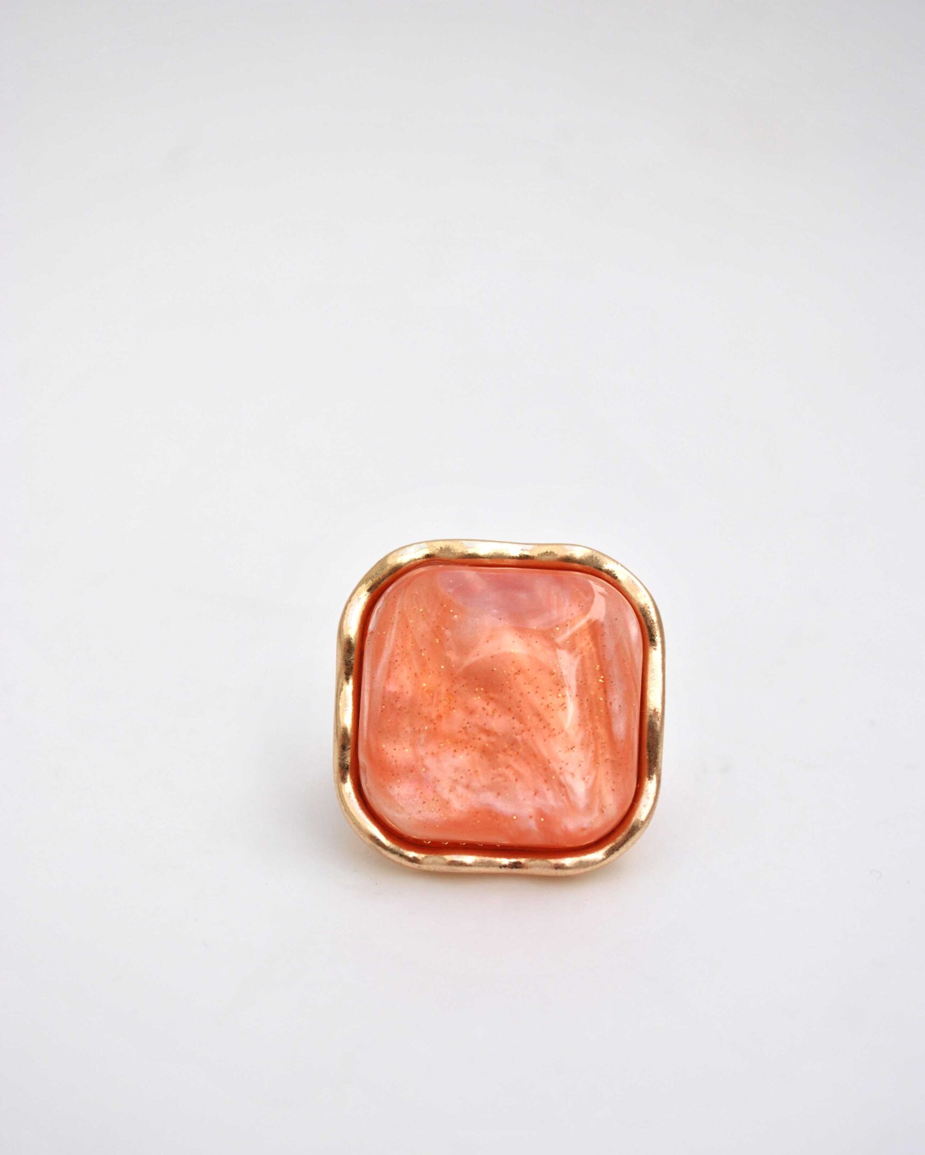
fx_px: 1848
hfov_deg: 28.1
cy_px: 666
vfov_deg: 34.7
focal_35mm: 54
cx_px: 462
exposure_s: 1/500
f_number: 4.8
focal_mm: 32
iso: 180
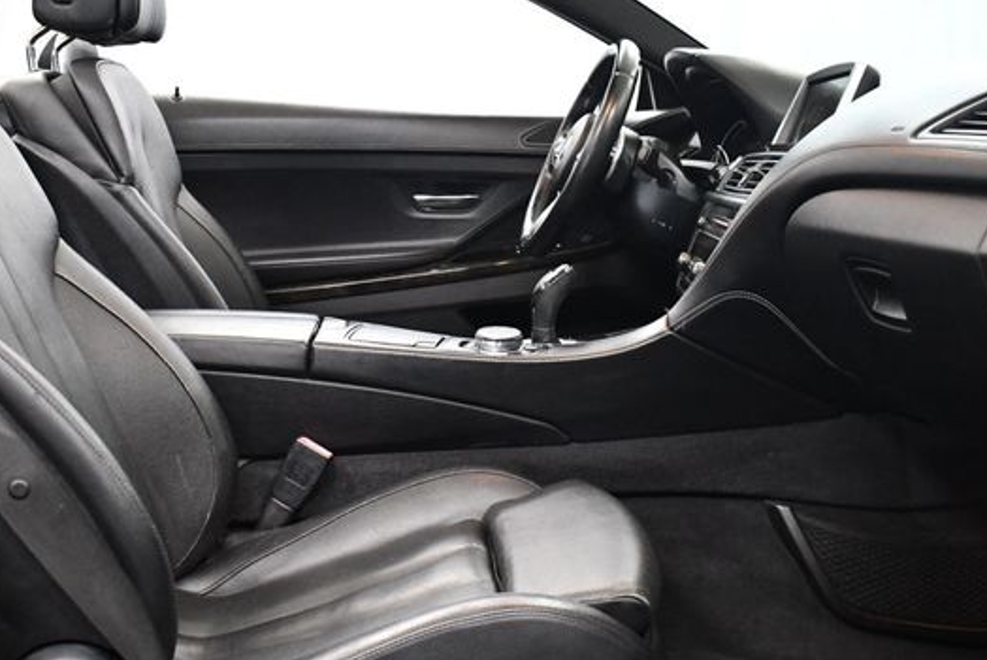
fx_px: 1207
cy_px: 343
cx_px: 409
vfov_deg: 30.5
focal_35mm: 44
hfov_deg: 44.3
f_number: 3.5
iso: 3200
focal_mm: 18
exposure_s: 1/100
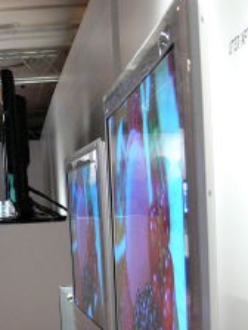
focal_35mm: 94
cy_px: 397
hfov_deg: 15.6
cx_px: 35
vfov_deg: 19.6
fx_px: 895
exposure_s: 1/13
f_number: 2.8
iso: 200
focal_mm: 7.4
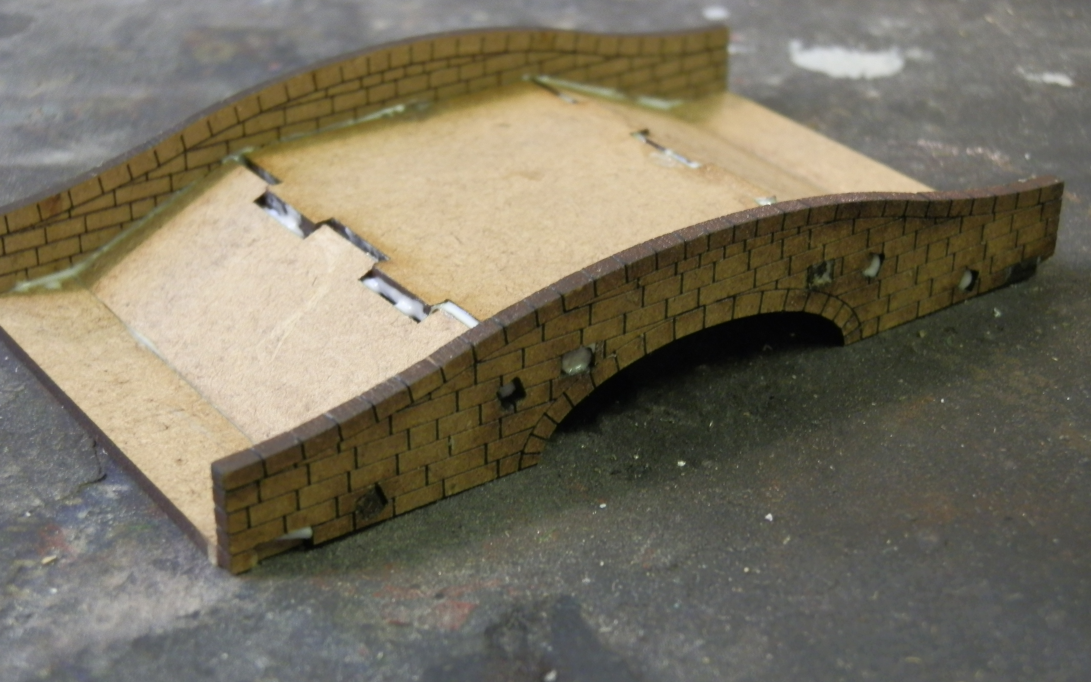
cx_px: 547
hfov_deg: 31.5
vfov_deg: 20.0
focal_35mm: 65
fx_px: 1933
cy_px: 360
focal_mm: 10.99
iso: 200
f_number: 3.7
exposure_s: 1/8
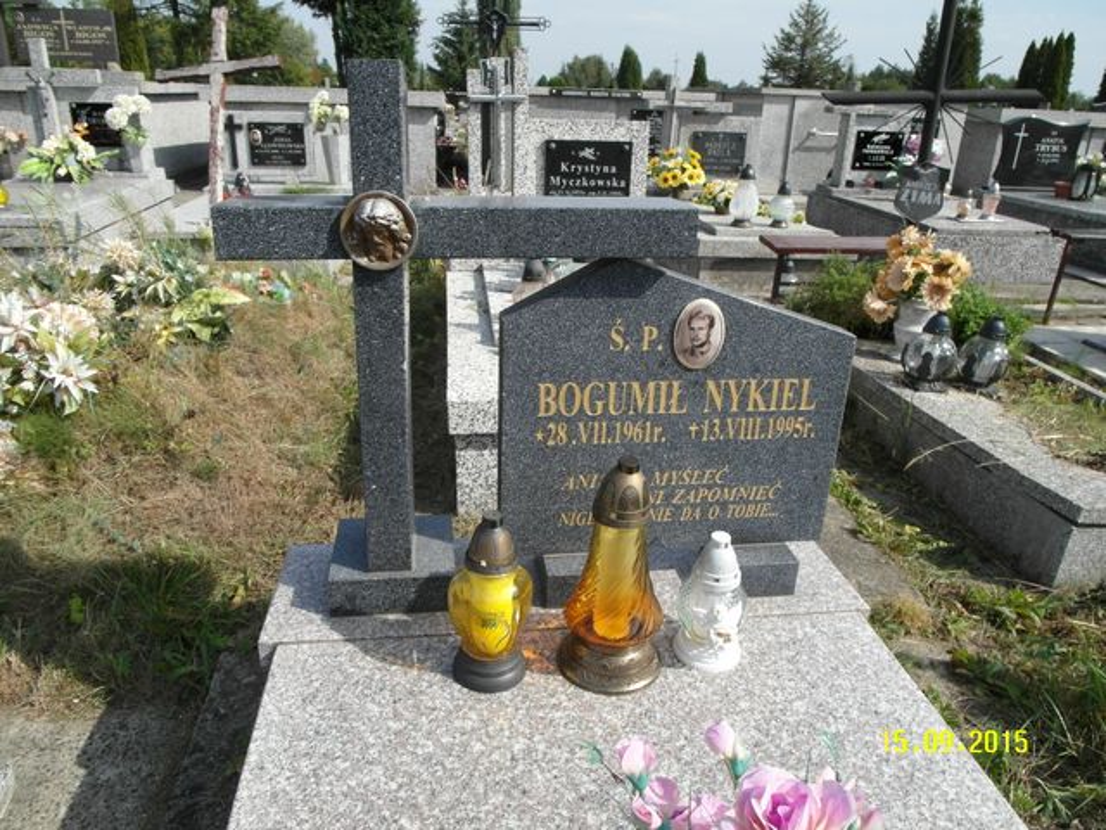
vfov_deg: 56.8
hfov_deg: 71.6
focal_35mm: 24
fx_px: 767
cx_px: 553
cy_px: 415
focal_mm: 5.2
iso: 80
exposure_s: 1/500
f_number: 4.4
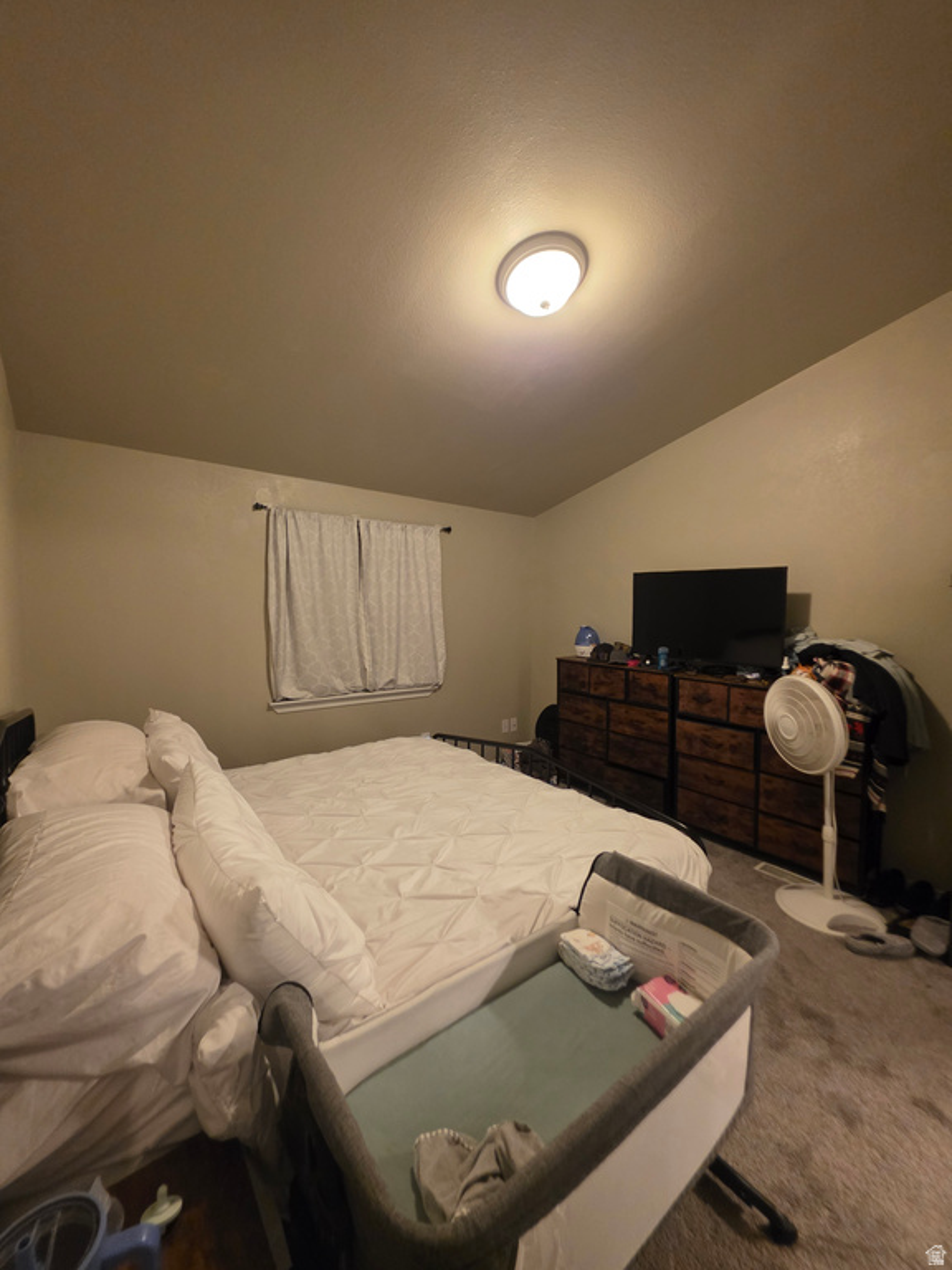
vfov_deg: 106.2
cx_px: 476
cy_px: 635
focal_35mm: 13
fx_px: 477
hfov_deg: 89.9
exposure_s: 1/60
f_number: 1.9
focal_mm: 2.2
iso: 500
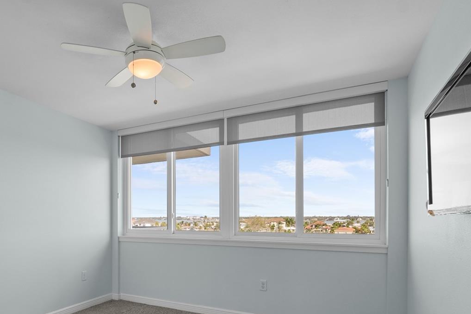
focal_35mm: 22
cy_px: 223
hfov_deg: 76.9
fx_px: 288
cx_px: 170
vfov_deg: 55.3
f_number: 8
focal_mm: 14
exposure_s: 1/60
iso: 400
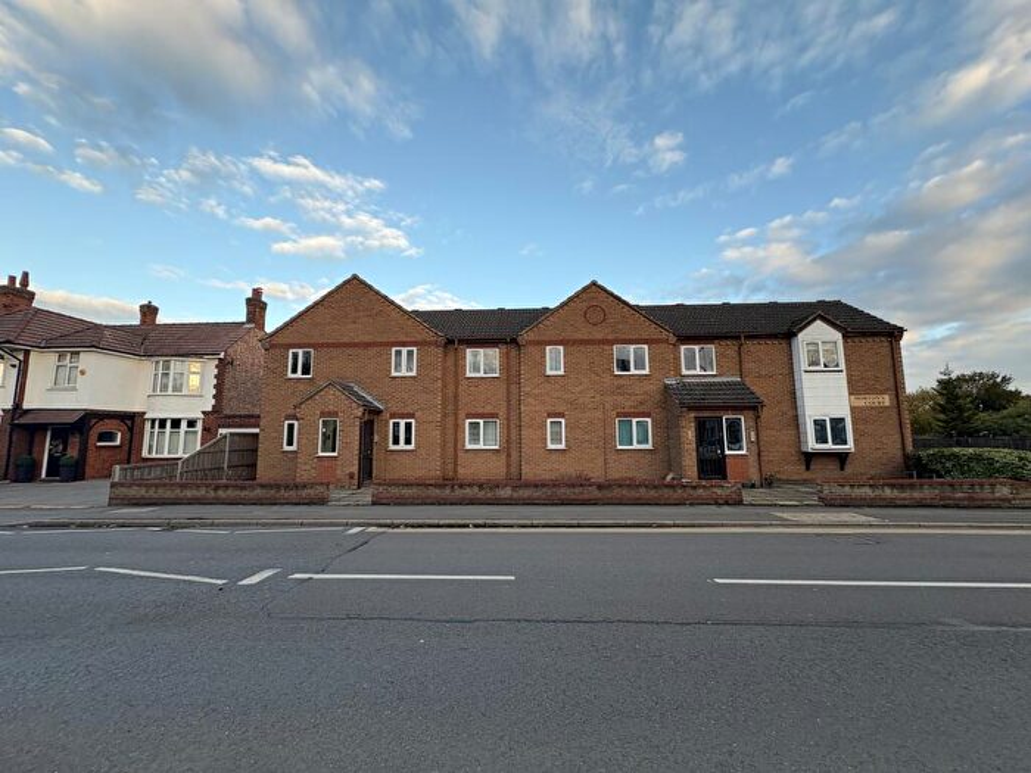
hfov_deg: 102.1
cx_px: 516
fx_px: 417
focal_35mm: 14
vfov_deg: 85.7
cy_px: 386
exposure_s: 1/226
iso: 40
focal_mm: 2.22
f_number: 2.2
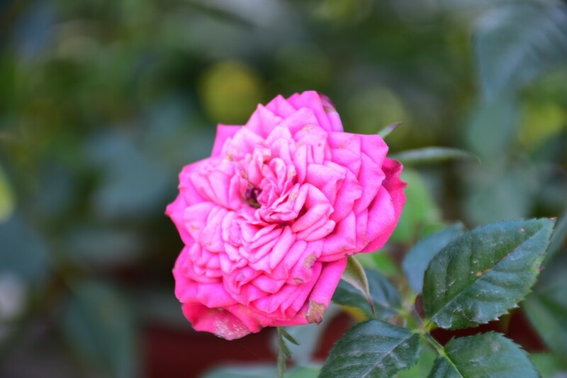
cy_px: 189
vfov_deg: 6.5
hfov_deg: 9.8
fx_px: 3307
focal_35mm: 210
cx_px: 284
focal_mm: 140
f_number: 5.6
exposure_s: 1/20
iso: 100
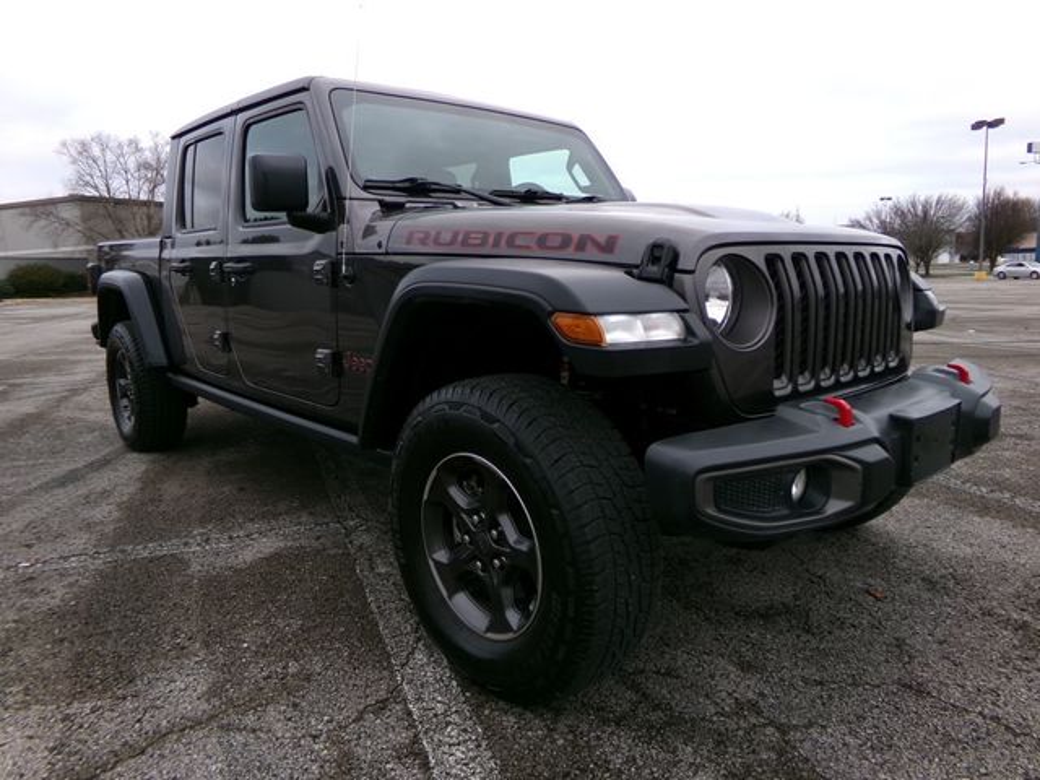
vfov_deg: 56.8
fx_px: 721
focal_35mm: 24
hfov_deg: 71.6
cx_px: 520
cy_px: 390
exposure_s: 1/58
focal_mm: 4.3
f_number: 3.7
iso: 100
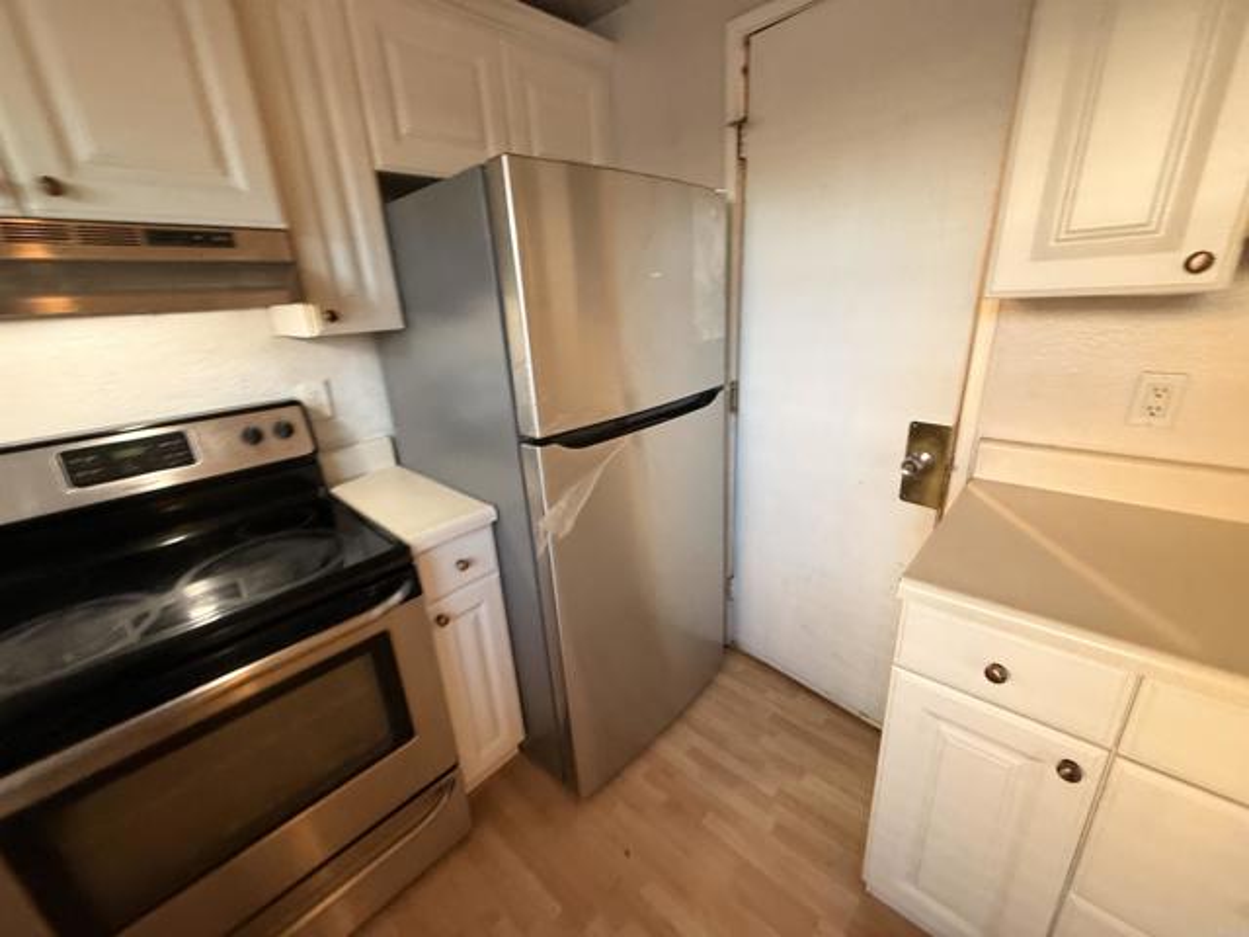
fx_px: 505
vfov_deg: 85.7
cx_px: 624
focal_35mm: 14
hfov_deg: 102.1
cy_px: 468
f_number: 2.2
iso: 400
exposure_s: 1/60
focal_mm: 2.22
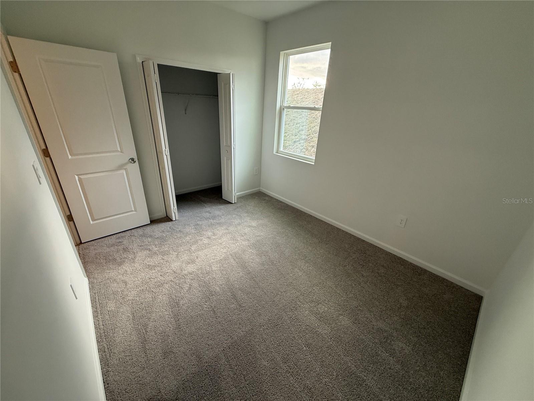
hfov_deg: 102.1
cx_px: 267
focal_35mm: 14
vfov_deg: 85.7
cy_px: 200
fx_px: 216
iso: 250
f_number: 2.2
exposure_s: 1/60
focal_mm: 2.22
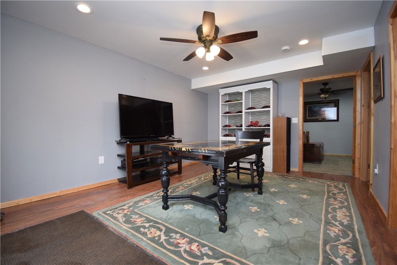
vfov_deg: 77.3
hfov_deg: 100.4
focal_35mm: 15
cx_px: 198
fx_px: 165
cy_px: 132
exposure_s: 1/60
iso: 640
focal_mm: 10
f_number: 4.5
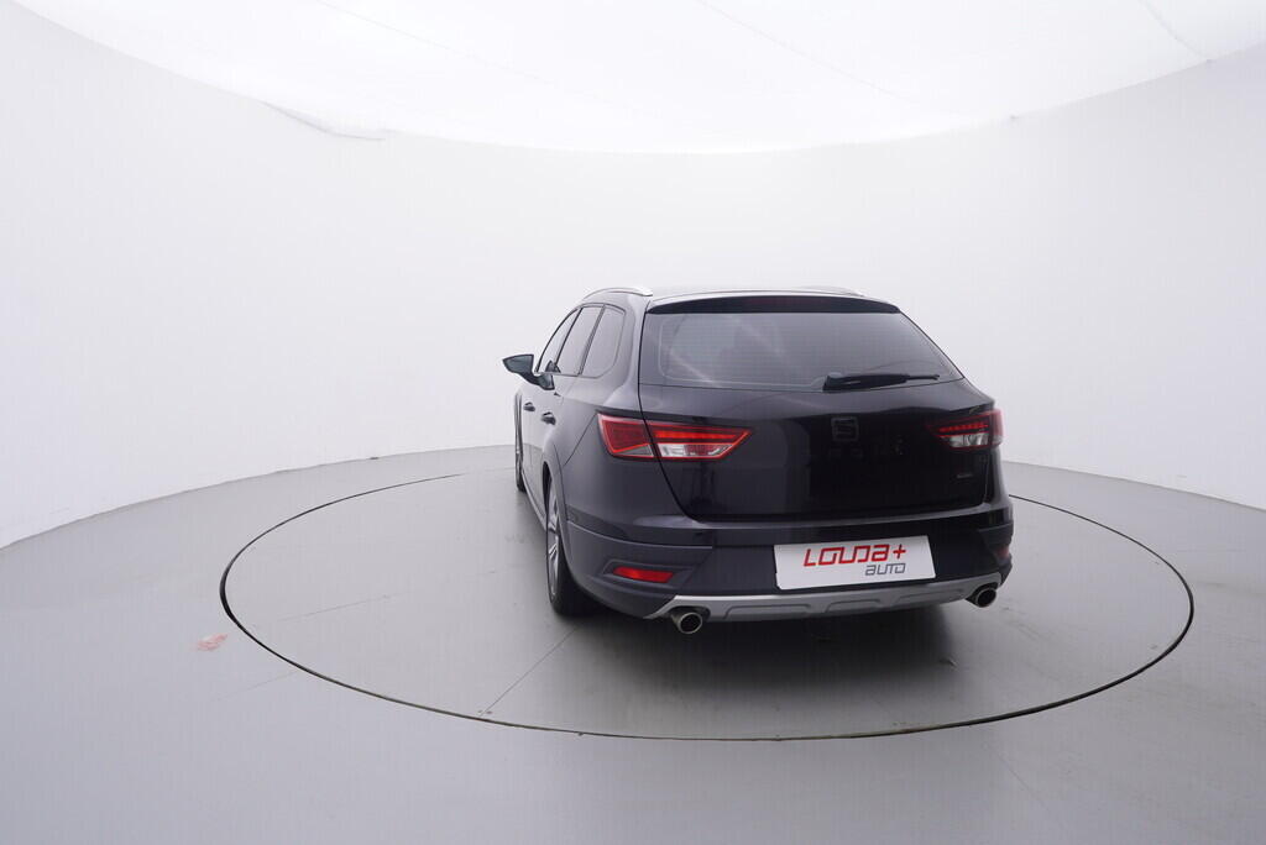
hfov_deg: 77.3
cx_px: 633
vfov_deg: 56.2
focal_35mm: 22
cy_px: 422
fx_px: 792
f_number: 5
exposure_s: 1/80
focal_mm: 15
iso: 200
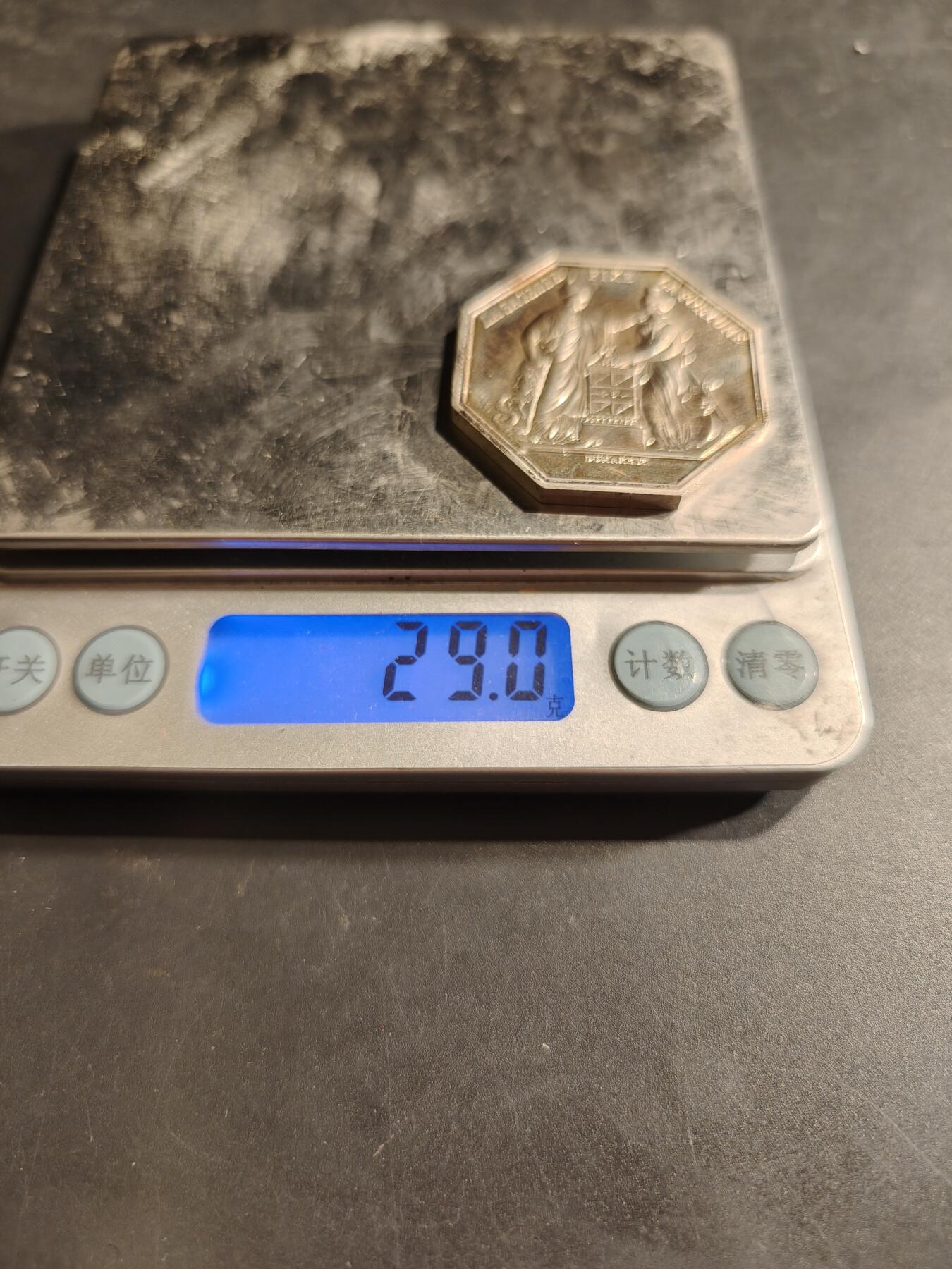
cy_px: 634
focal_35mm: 23
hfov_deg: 58.9
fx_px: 843
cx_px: 476
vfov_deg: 73.9
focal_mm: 6.06
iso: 250
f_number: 1.6
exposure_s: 1/193
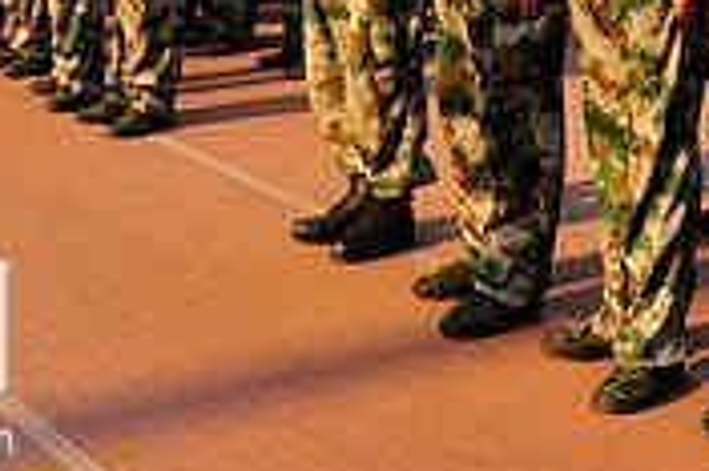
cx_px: 427
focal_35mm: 92
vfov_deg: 13.8
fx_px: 1810
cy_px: -276
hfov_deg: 22.1
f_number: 5
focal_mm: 18
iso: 200
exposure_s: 1/200
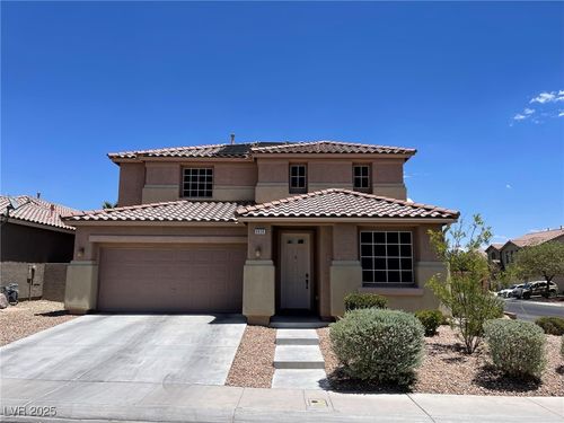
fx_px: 424
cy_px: 212
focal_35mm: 26
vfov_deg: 53.1
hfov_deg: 67.3
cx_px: 282
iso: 32
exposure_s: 1/4049
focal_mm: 5.1
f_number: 1.6
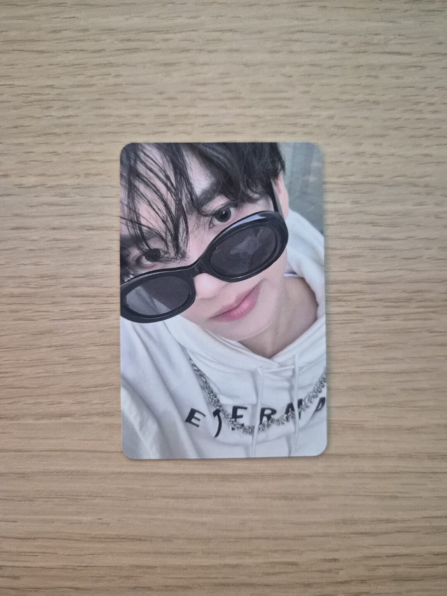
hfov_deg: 58.9
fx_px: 396
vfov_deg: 73.9
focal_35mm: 23
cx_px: 224
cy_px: 298
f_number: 1.8
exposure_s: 1/100
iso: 2000
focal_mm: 5.4
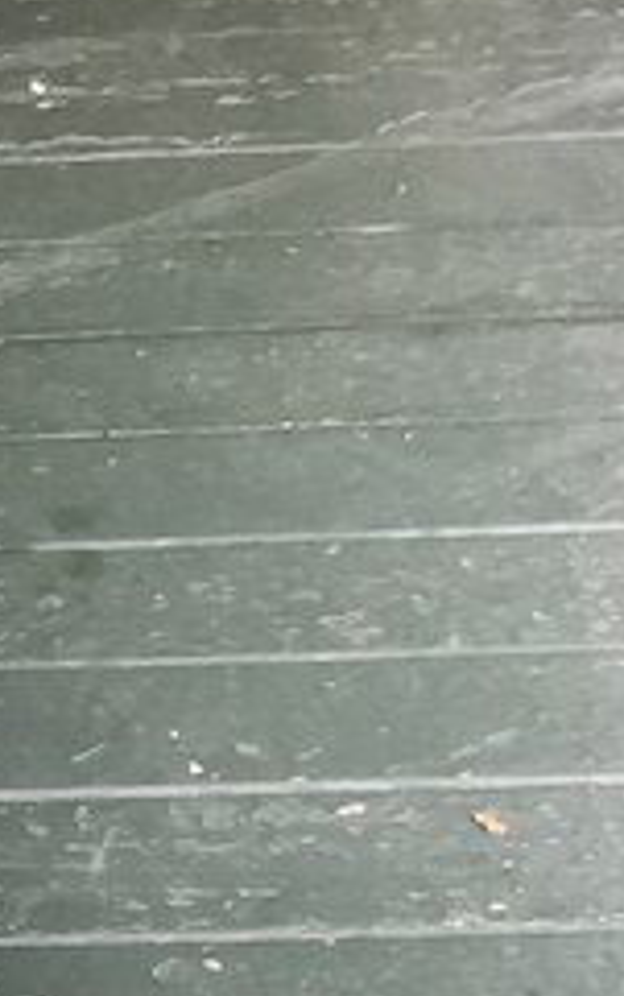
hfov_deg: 11.8
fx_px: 2770
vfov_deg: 20.0
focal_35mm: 102
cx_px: -508
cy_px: 864
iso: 320
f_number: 1.8
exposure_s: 1/30
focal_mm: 3
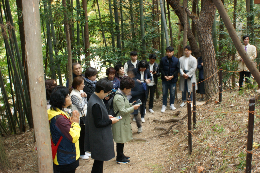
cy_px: 86
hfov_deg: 49.6
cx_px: 130
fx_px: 281
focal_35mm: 39
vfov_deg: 34.2
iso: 400
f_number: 11
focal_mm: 26
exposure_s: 1/5
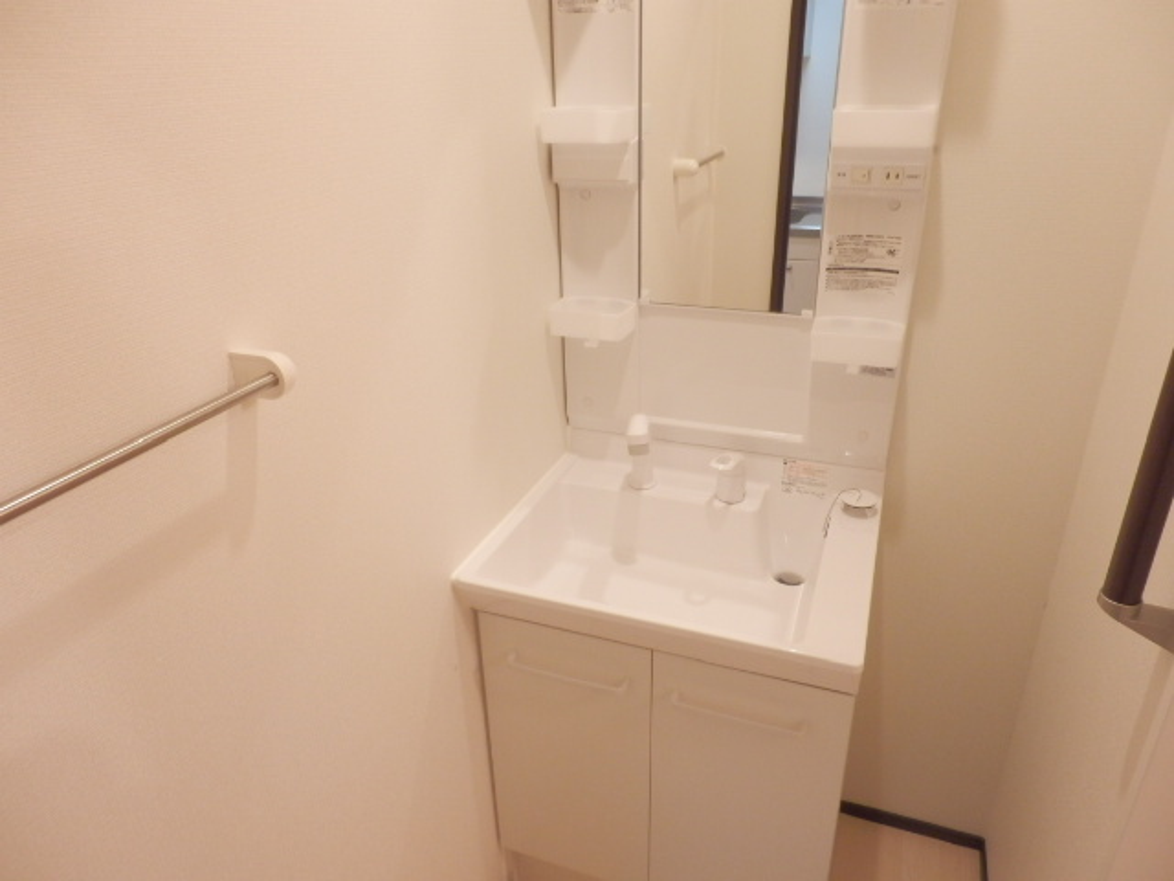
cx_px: 587
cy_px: 440
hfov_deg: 71.6
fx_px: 814
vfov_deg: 56.8
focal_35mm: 24
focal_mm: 4.2
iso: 250
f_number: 3
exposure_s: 1/30
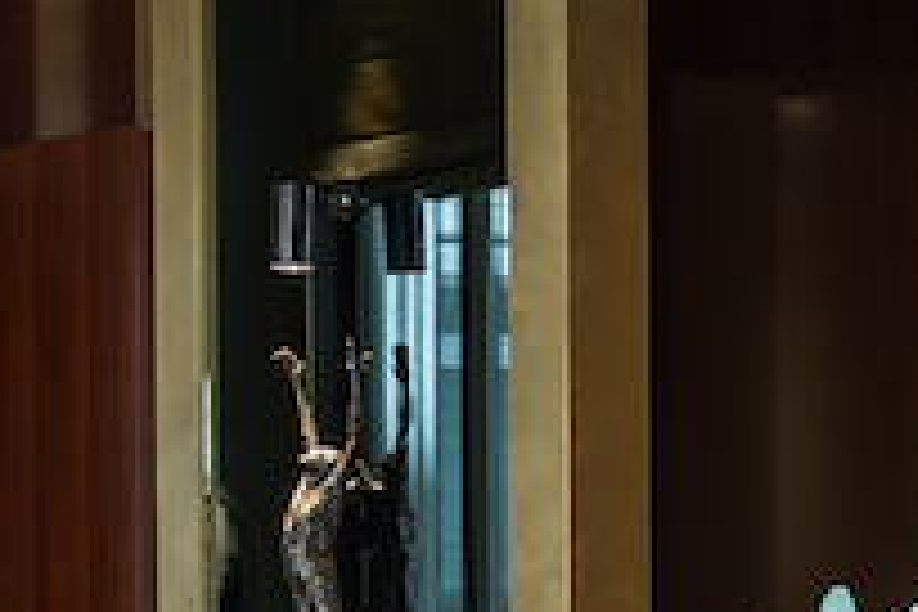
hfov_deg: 13.3
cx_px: -4
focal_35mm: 152
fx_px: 3876
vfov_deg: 9.0
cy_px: 657
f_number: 13
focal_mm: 31
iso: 100
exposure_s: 1/1.25
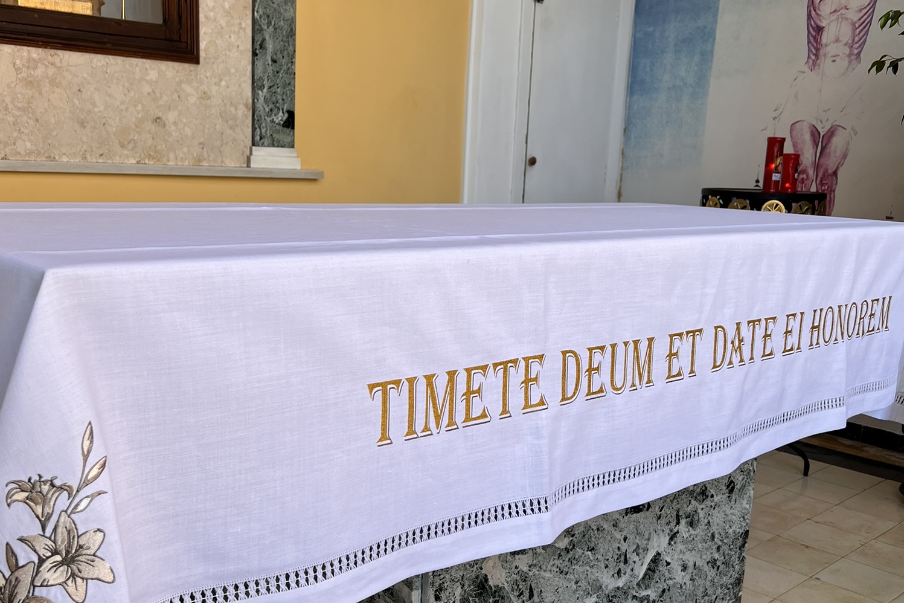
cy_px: 358
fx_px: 929
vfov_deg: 35.8
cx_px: 444
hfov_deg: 51.9
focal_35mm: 37
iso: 50
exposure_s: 1/452
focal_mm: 5.7
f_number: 1.5
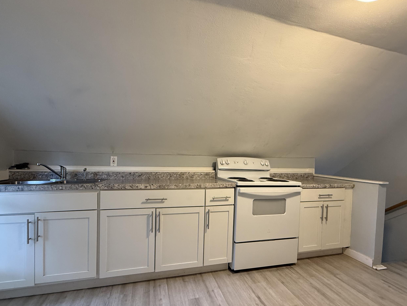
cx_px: 204
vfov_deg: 74.6
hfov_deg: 91.0
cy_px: 166
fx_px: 200
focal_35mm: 17
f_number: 2.2
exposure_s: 1/60
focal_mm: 2.22
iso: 320
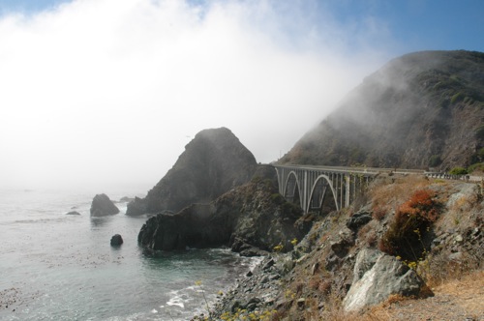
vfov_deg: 47.8
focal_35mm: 27
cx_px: 242
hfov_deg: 67.4
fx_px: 363
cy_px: 160
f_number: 11
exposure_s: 1/400
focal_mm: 18
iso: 200
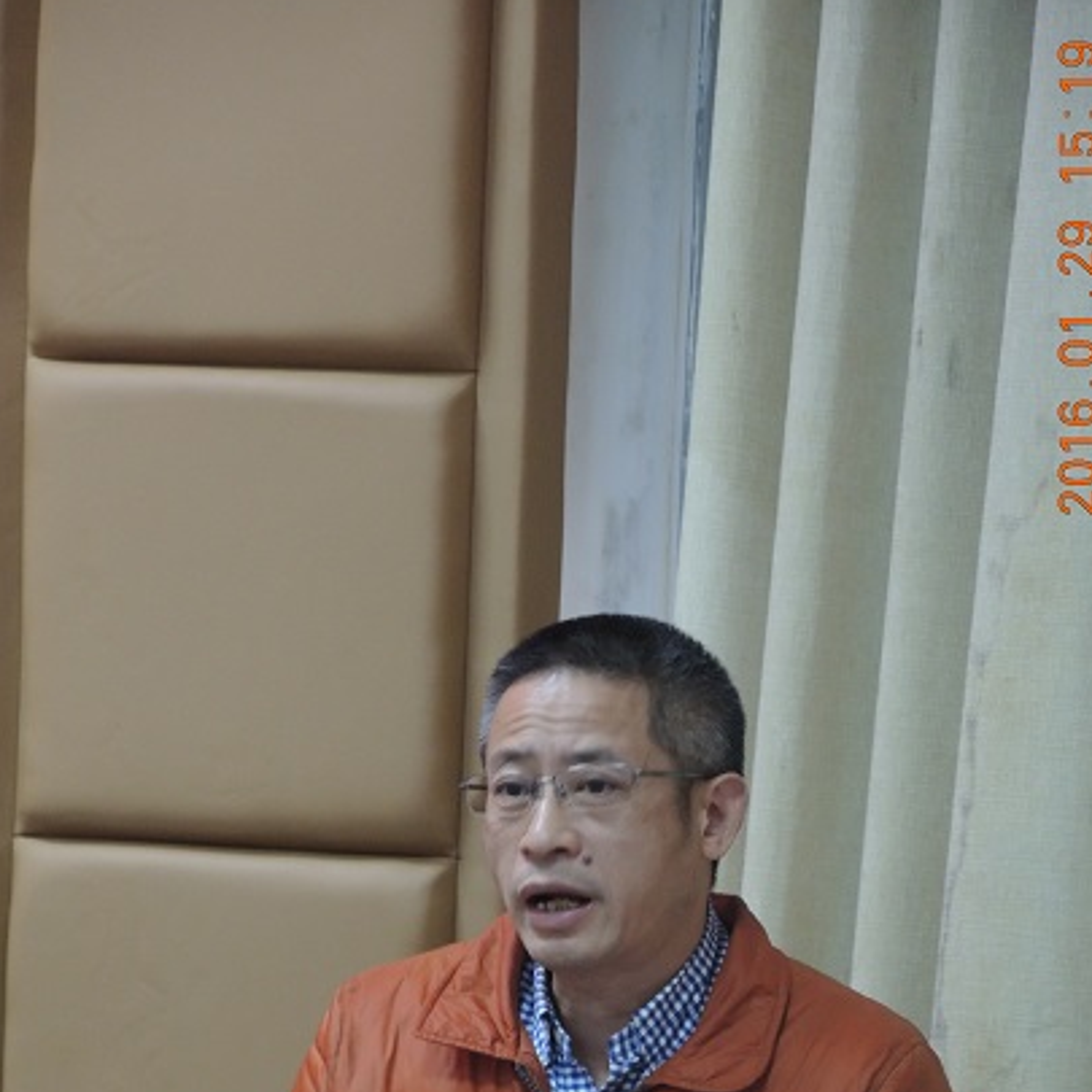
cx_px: 601
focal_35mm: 199
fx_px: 7102
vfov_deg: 8.8
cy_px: 777
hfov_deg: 8.8
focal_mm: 32.6
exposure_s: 1/15
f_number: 3.5
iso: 720
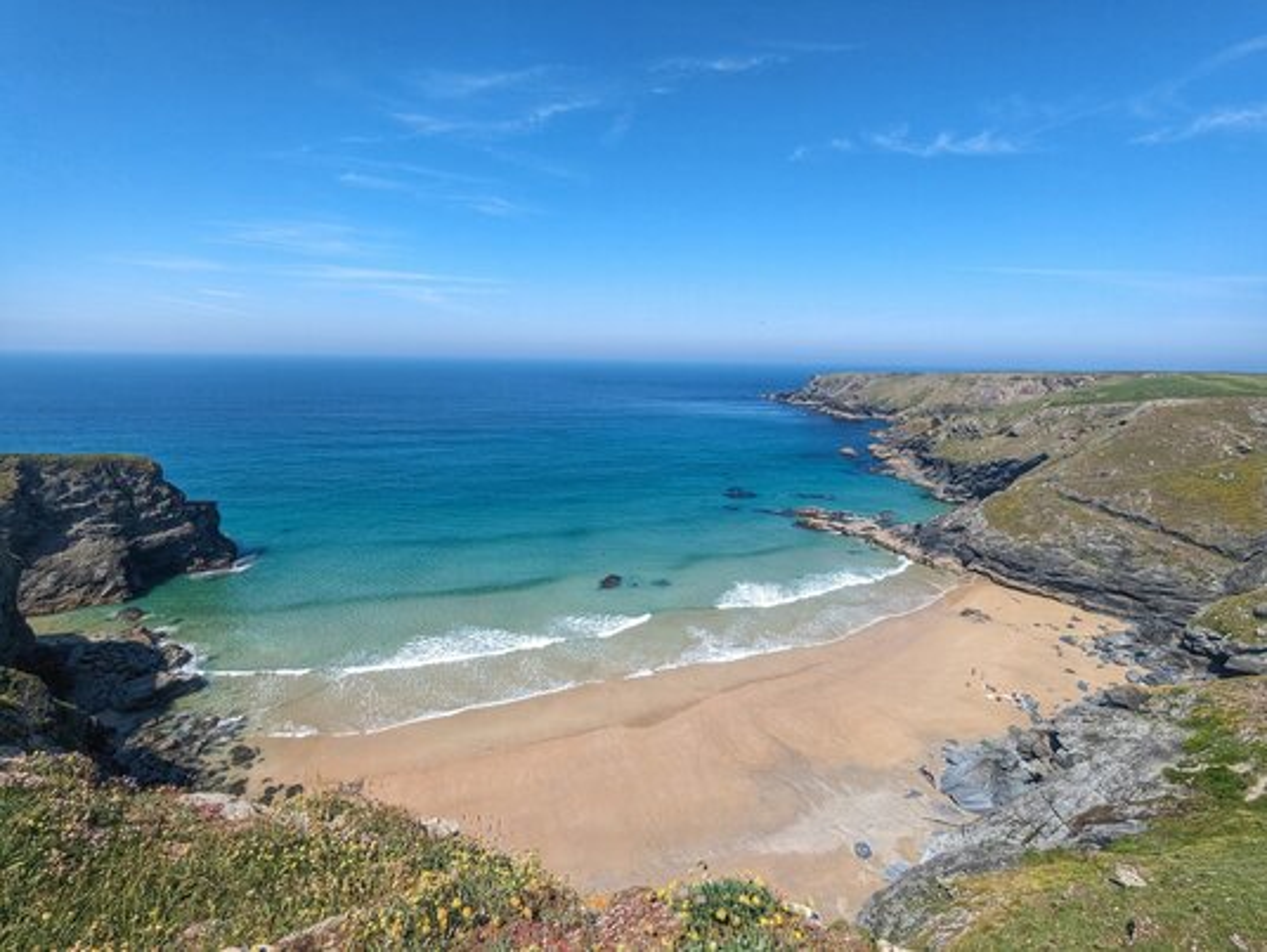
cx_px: 634
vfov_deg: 78.2
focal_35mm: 16
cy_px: 476
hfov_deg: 94.4
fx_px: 586
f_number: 2.2
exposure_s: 1/1520
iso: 50
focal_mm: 2.35
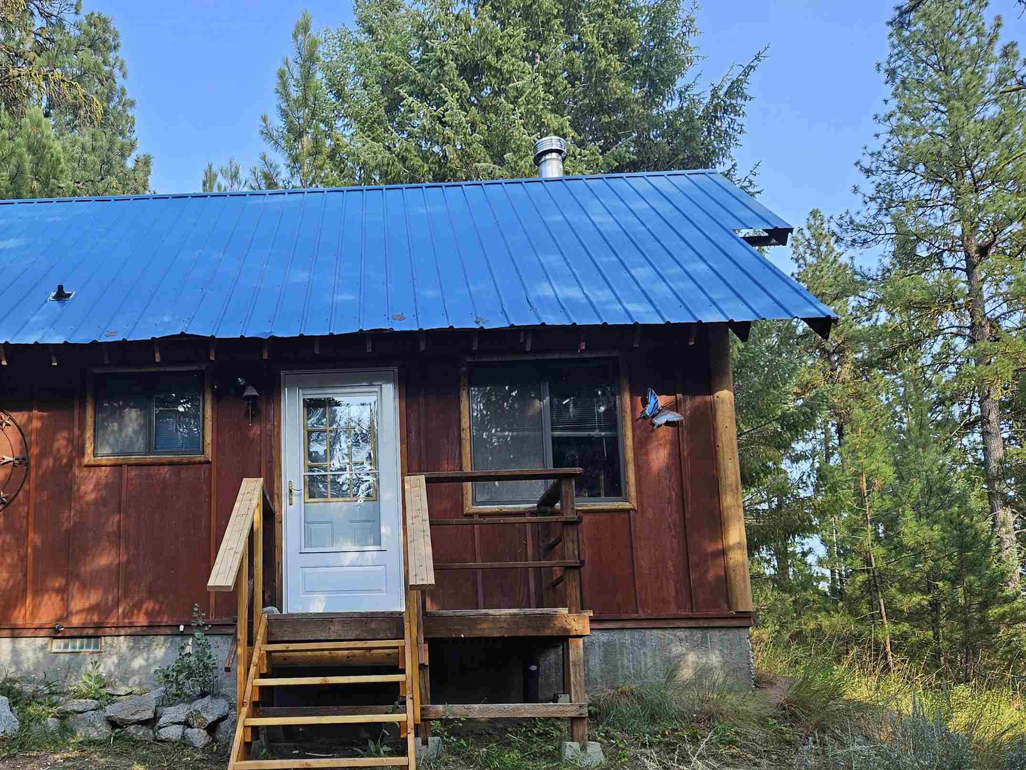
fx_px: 978
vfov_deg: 42.2
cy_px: 529
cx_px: 313
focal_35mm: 33
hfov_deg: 53.8
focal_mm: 5.4
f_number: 1.8
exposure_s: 1/180
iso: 32
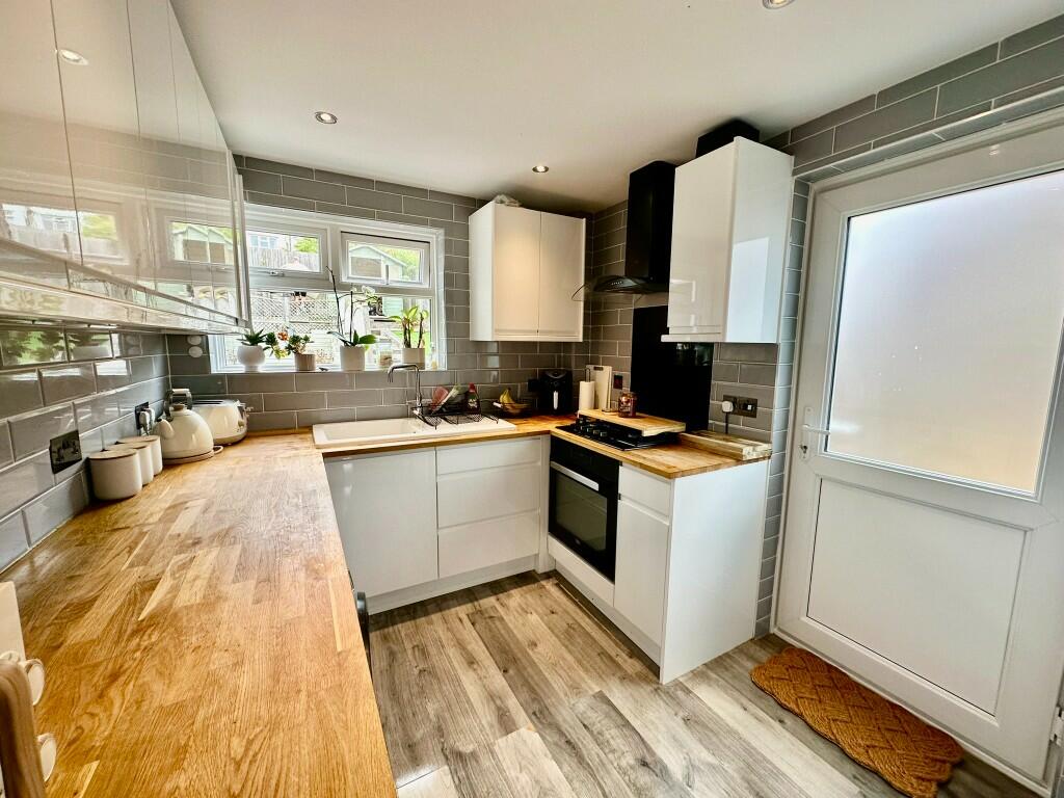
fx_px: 430
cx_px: 532
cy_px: 399
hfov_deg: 102.1
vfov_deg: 85.7
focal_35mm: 14
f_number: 2.2
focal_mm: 2.22
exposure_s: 1/100
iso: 100
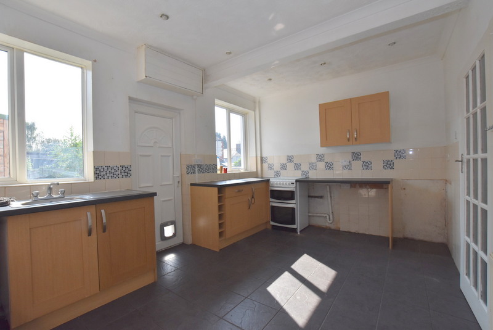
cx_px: 246
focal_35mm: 15
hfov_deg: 100.3
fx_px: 206
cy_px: 165
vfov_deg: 77.4
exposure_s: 1/400
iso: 800
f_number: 8
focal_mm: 10
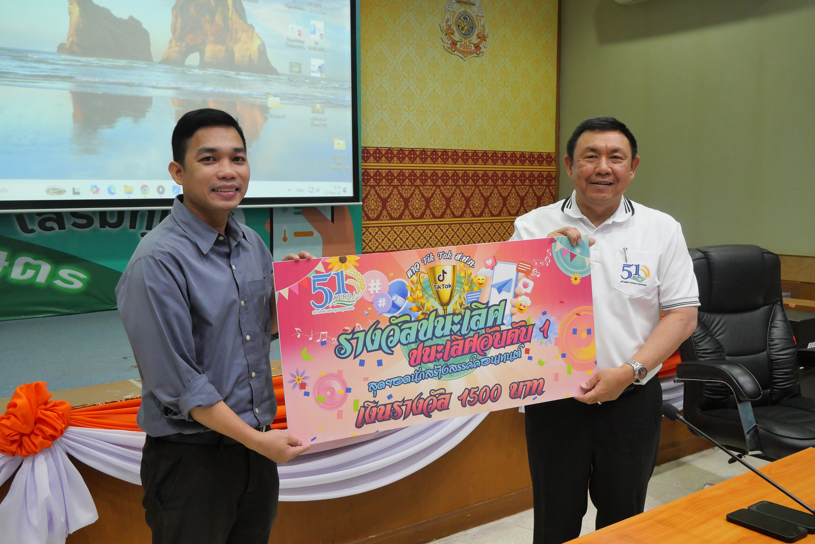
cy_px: 272
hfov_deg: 54.4
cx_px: 408
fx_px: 793
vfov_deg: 37.9
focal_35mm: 35
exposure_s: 1/50
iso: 1600
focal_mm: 17
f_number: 5.6
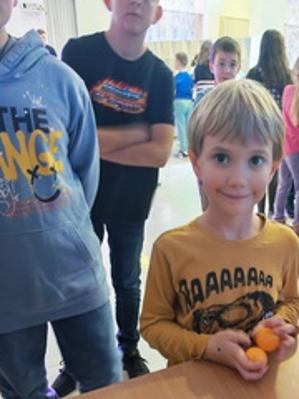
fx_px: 415
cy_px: 279
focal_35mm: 36
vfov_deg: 50.0
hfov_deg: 38.8
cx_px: 218
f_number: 1.9
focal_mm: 6.12
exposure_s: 1/20
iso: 1600
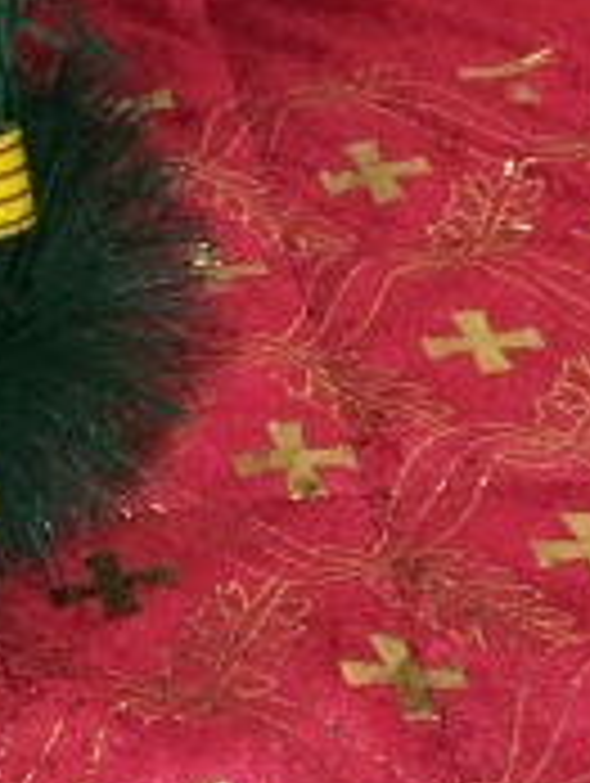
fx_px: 3015
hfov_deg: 10.7
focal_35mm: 133
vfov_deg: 13.3
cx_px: -378
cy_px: -630
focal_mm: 4.15
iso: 200
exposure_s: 1/33
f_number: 2.2
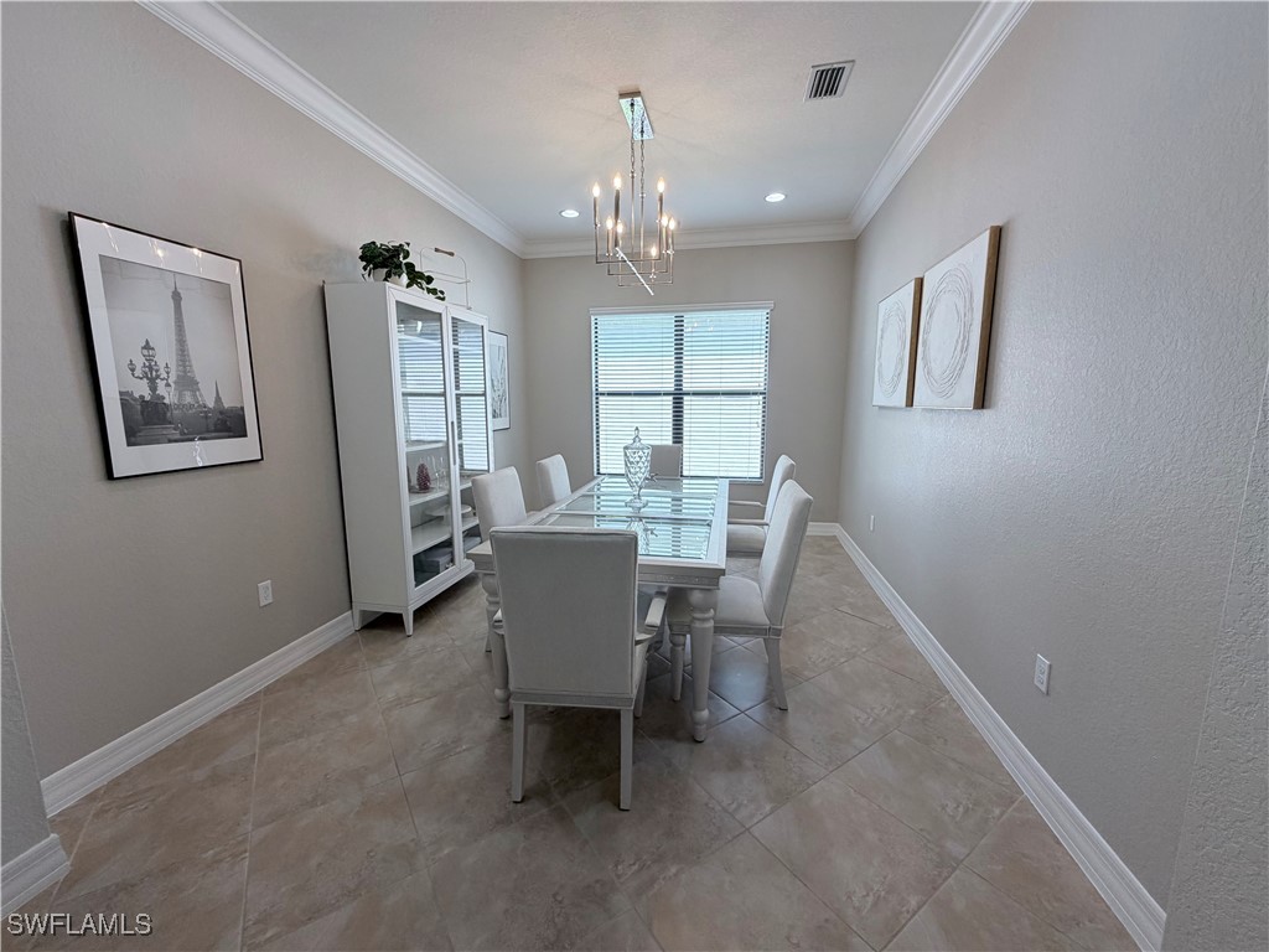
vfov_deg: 85.7
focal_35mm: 14
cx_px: 634
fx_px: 513
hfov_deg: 102.1
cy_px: 476
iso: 125
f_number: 2.2
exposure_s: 1/120
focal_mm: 2.22
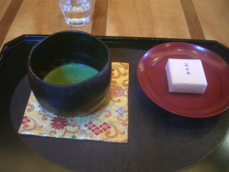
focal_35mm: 38
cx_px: 114
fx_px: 251
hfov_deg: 49.0
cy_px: 86
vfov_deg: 37.7
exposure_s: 1/3.33
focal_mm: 6.3
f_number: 3.1
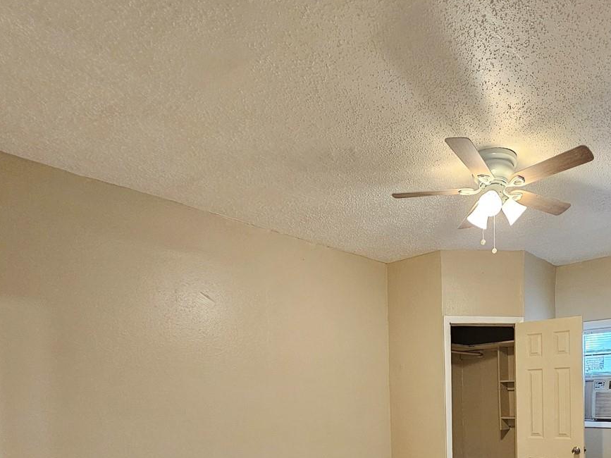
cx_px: 457
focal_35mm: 24
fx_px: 424
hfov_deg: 67.1
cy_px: 403
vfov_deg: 51.0
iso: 250
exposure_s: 1/60
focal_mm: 2.2
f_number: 2.2
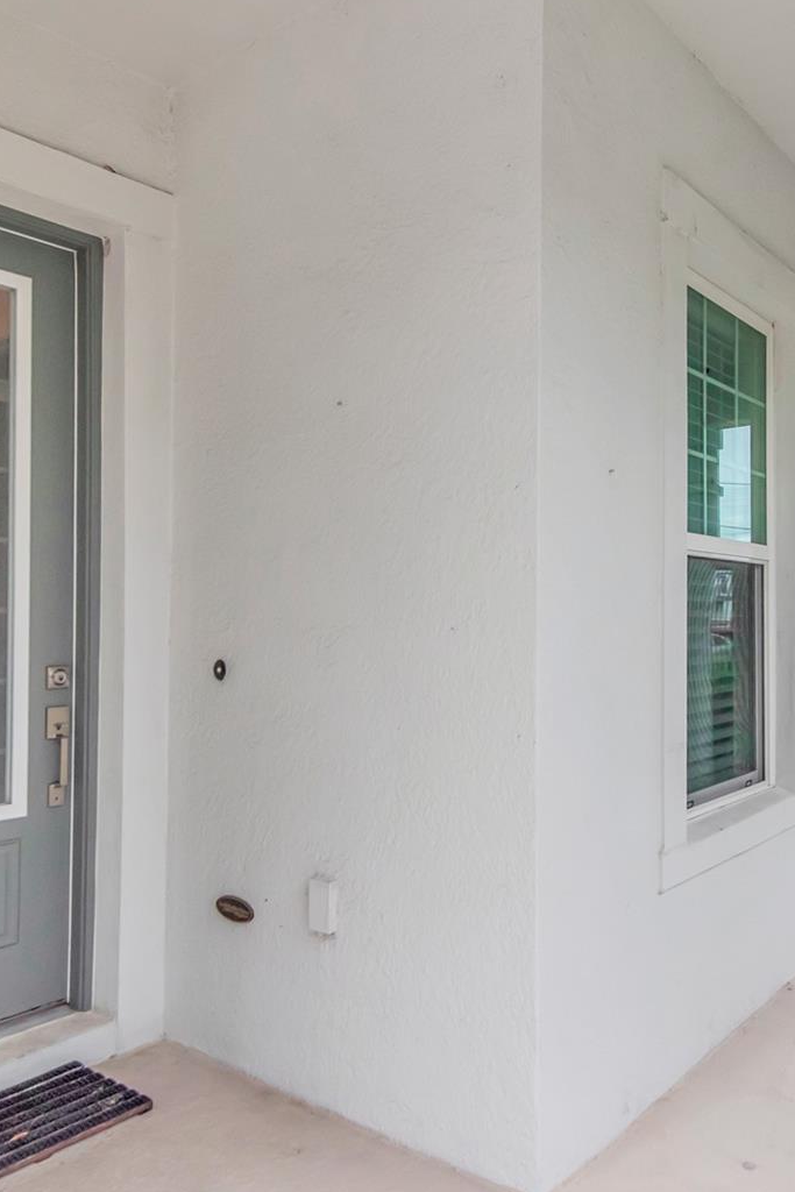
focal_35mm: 26
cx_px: 534
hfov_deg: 49.0
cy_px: 605
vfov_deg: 69.8
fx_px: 854
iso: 1000
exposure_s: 1/1250
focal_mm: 11
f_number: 8
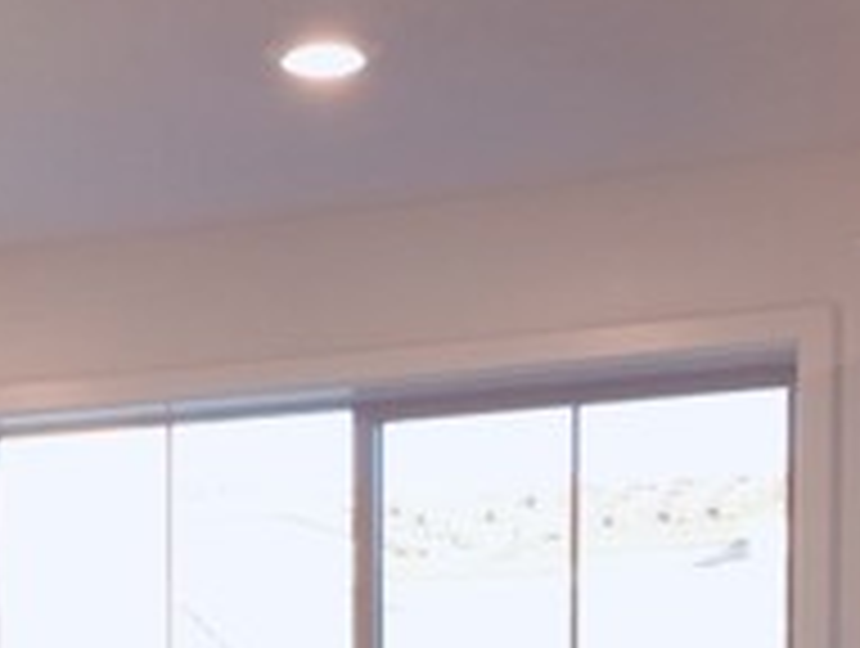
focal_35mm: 97
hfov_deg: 19.9
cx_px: 117
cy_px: 904
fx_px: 2414
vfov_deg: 14.5
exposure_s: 1/60
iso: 32
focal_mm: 4.15
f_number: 2.2
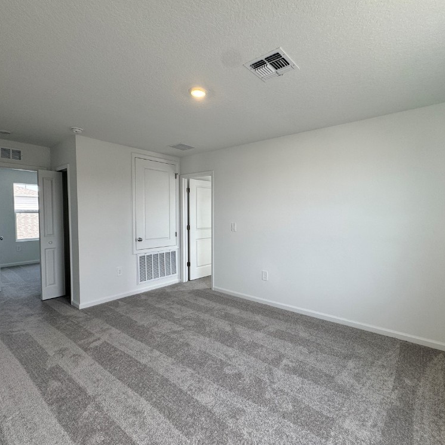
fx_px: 247
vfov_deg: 84.0
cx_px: 243
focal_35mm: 17
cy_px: 224
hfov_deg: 83.7
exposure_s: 1/120
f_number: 2.2
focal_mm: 2.22
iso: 64
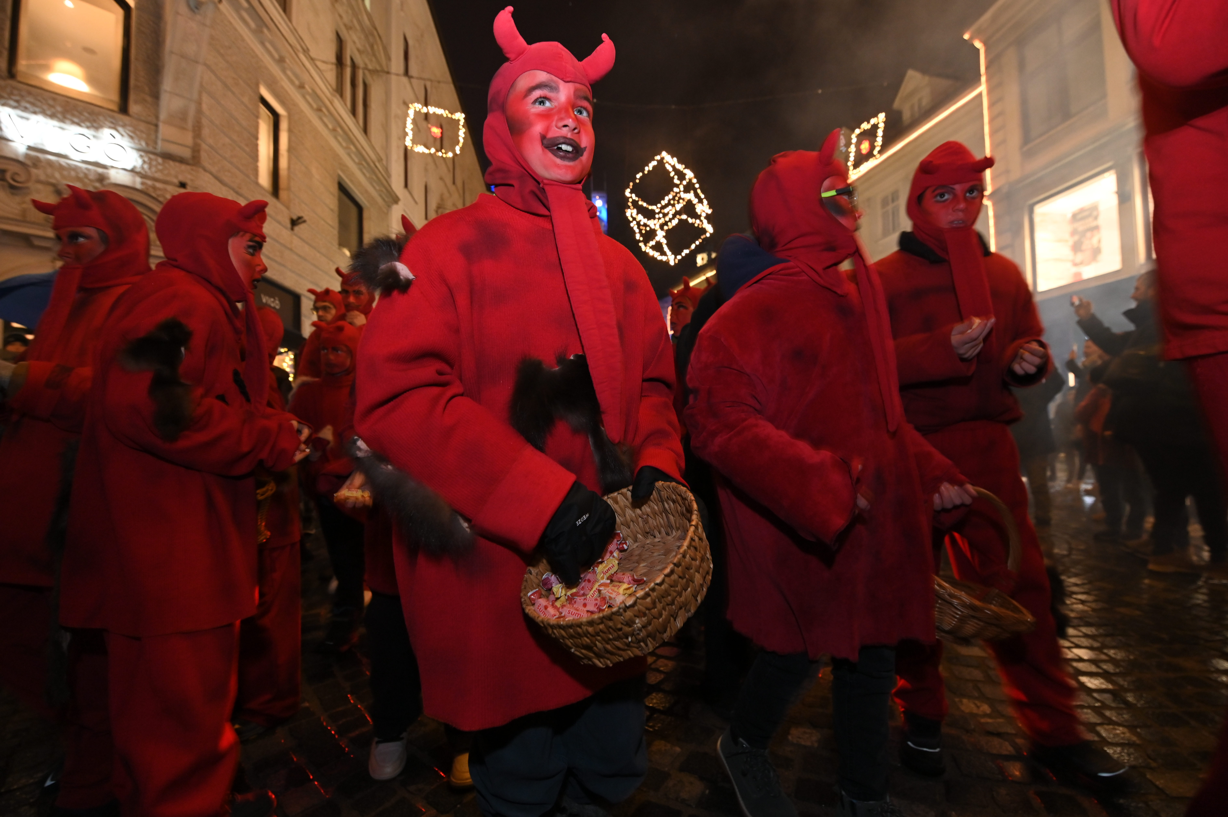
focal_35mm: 15
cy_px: 408
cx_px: 614
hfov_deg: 100.4
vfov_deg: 77.2
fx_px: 511
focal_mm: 15
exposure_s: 1/30
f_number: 3.5
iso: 2000
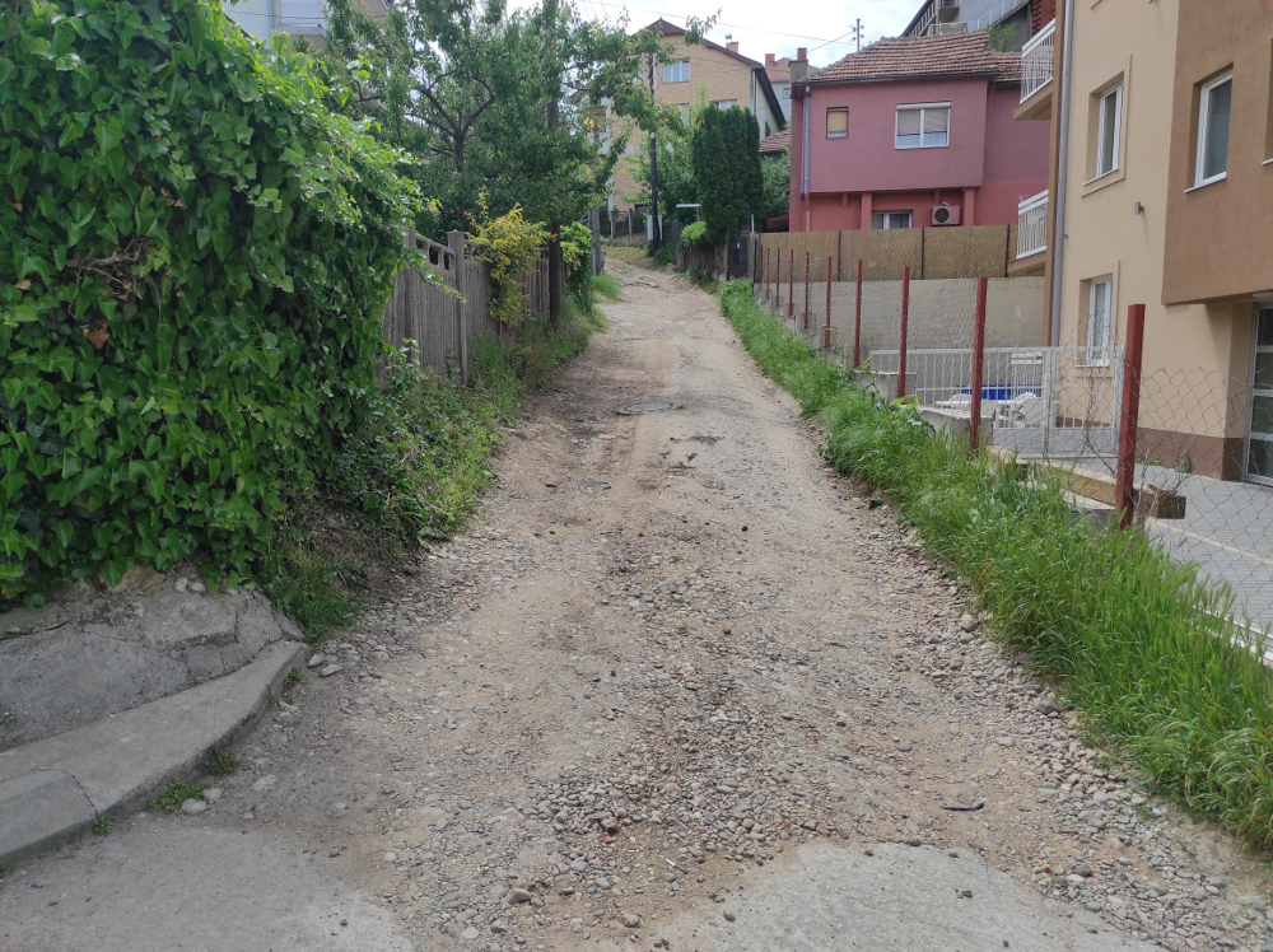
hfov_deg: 69.4
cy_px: 476
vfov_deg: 54.8
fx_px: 918
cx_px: 636
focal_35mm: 25
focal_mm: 5.43
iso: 100
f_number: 1.89
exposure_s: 1/2291
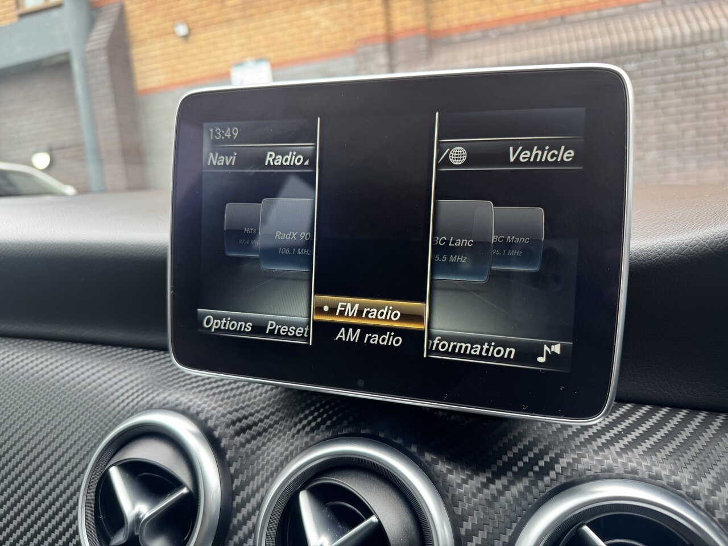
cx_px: 364
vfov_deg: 56.8
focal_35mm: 24
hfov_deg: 71.6
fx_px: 505
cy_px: 273
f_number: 1.78
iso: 100
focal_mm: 6.76
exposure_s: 1/74
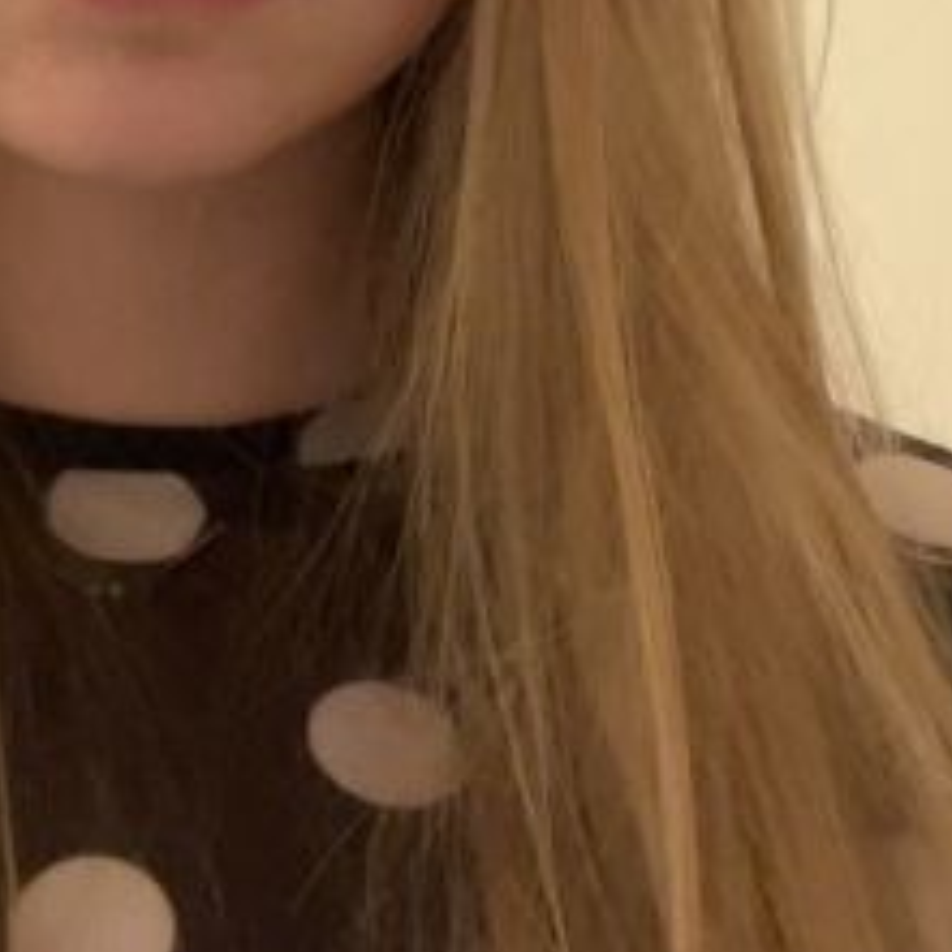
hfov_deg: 23.5
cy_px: -237
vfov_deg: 21.9
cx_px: 129
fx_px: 2240
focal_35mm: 72
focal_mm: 2.71
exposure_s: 1/17
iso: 800
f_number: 2.2
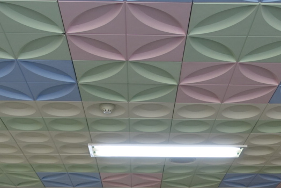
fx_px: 578
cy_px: 272
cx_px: 147
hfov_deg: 27.3
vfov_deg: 16.9
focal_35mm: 74
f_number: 2.2
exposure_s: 1/30
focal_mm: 8.8
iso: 125
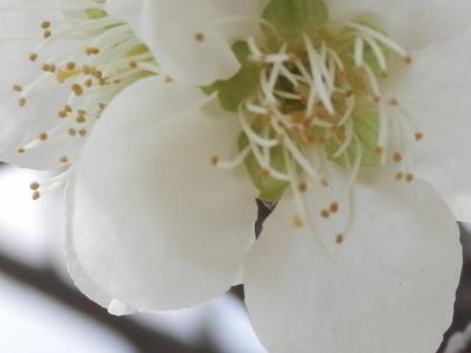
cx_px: 260
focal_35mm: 166
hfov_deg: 11.9
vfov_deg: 8.9
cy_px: 71
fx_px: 2258
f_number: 4.4
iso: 80
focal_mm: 11.9
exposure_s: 1/400
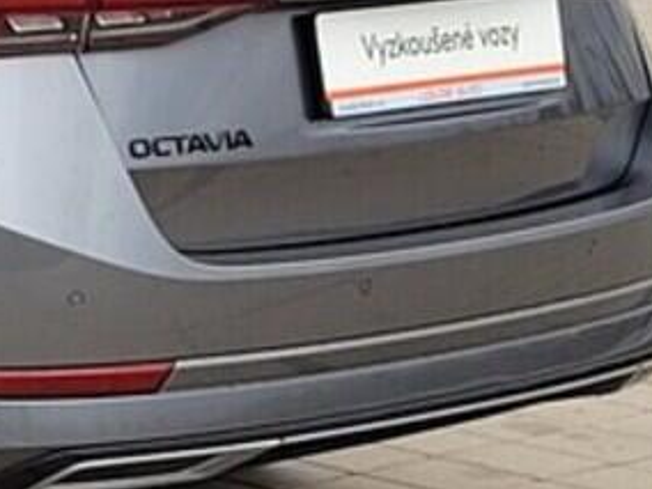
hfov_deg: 13.4
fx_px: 2486
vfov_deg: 11.1
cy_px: 5
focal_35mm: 132
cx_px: -528
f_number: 1.8
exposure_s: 1/257
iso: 40
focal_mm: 5.4
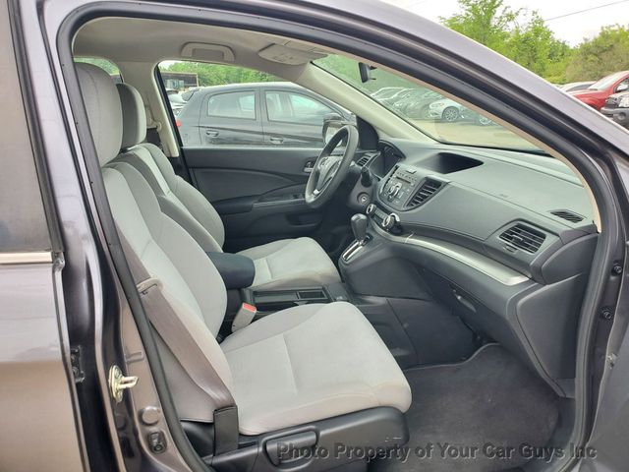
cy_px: 236
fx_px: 472
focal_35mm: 26
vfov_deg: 53.1
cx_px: 314
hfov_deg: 67.3
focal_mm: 4.3
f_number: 2.4
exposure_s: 1/158
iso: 50
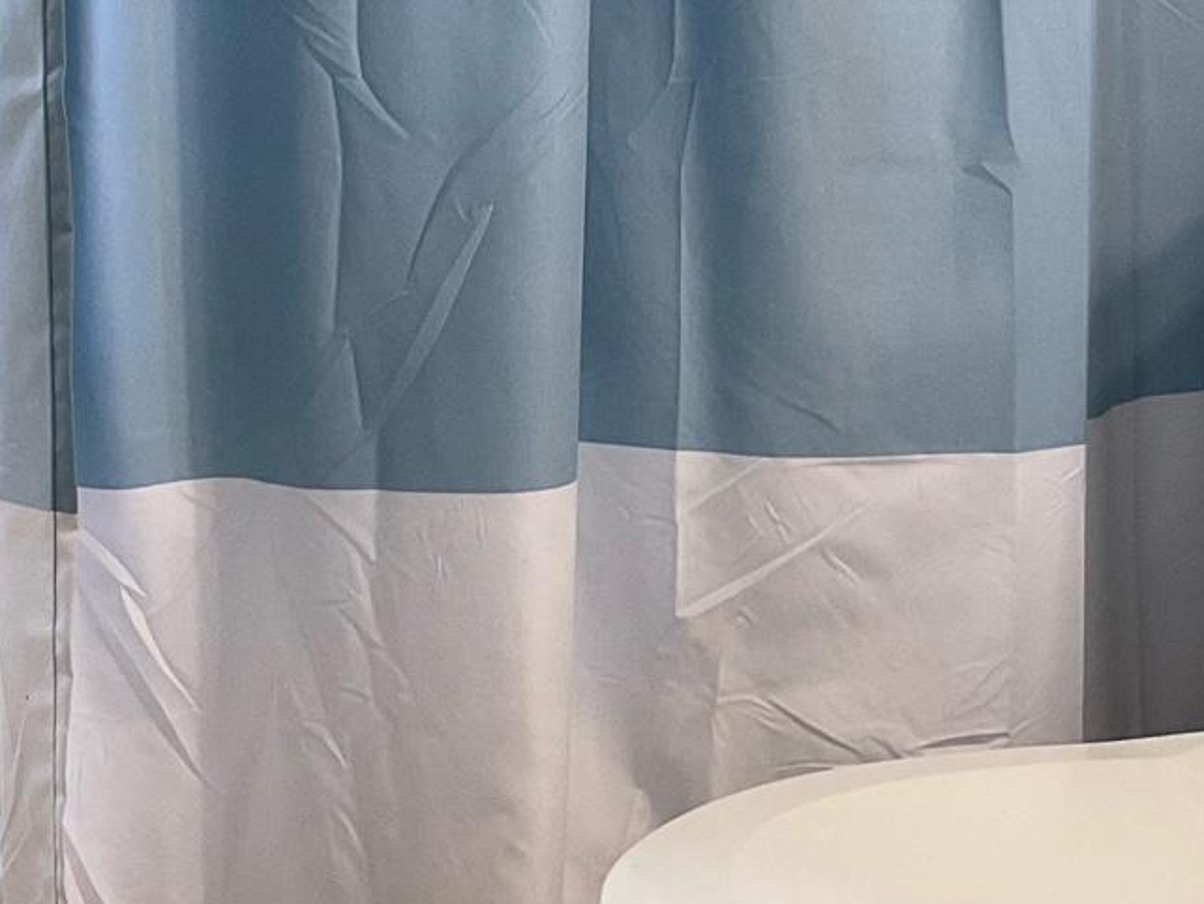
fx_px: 3166
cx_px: 611
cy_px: 203
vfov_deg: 16.2
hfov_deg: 21.5
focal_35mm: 91
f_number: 1.8
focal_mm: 3
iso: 80
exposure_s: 1/60
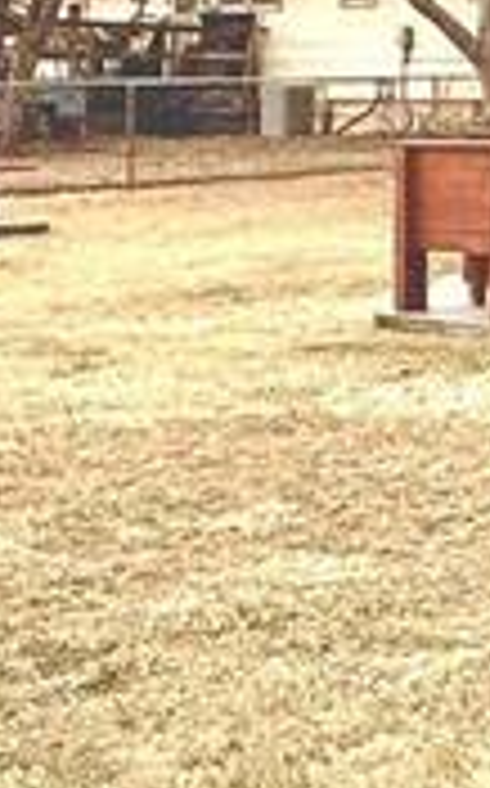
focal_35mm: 87
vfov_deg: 23.3
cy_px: 99
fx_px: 1863
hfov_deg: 10.8
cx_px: 1416
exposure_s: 1/208
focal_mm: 2.22
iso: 64
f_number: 2.2
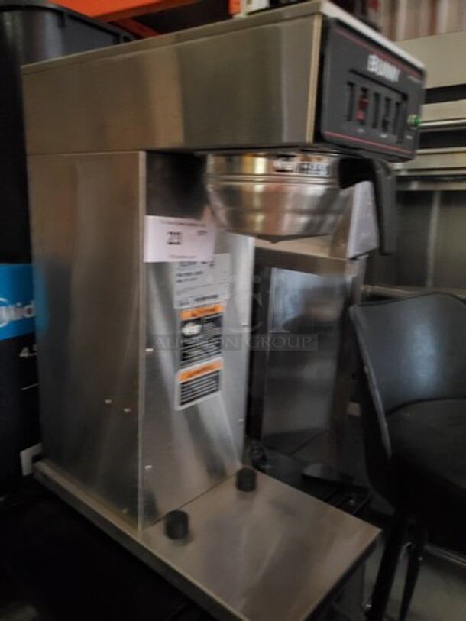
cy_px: 310
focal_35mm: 26
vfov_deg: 67.3
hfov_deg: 53.1
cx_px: 233
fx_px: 467
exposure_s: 1/9
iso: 1250
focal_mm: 4.3
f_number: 1.5
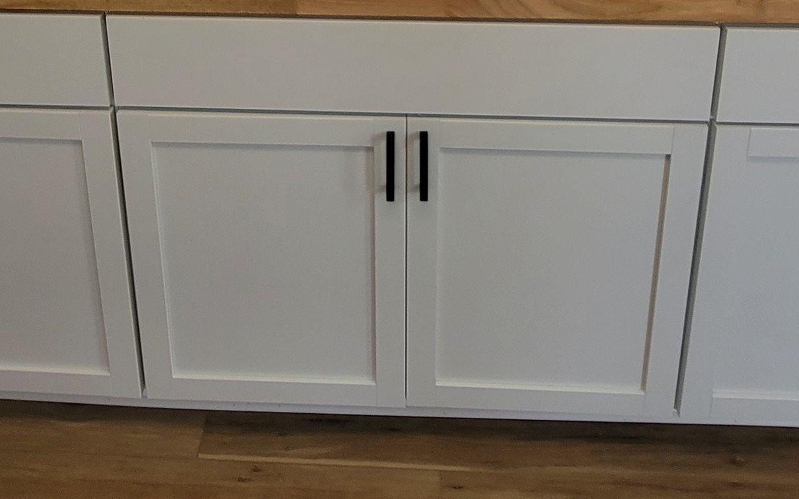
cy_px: -191
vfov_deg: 28.1
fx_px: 762
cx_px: 359
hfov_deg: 55.2
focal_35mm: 35
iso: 160
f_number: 2.2
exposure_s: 1/60
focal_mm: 2.2
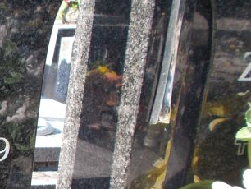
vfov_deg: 16.8
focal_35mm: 87
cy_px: 164
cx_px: -134
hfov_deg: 19.4
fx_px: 631
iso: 80
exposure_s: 1/200
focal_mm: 4.6
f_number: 3.2
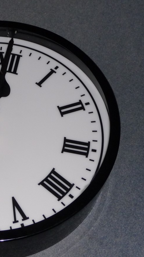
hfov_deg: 14.6
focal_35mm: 81
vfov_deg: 26.2
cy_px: 139
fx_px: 550
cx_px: -15
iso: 160
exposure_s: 1/8
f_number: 4.1
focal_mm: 7.6
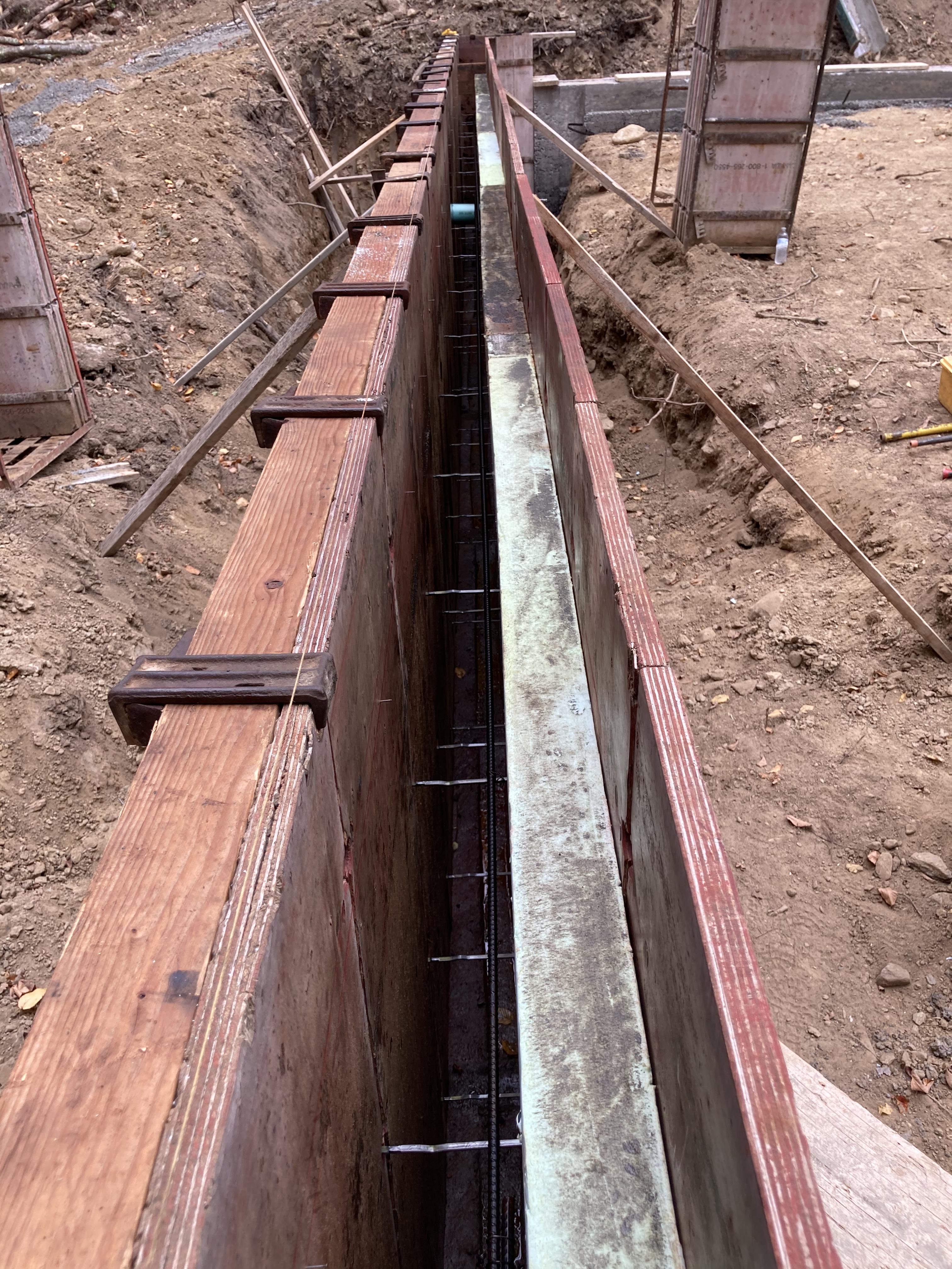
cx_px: 476
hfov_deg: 49.7
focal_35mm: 28
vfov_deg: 63.4
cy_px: 634
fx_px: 1027
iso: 20
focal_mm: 3.99
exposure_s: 1/178
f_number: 1.8
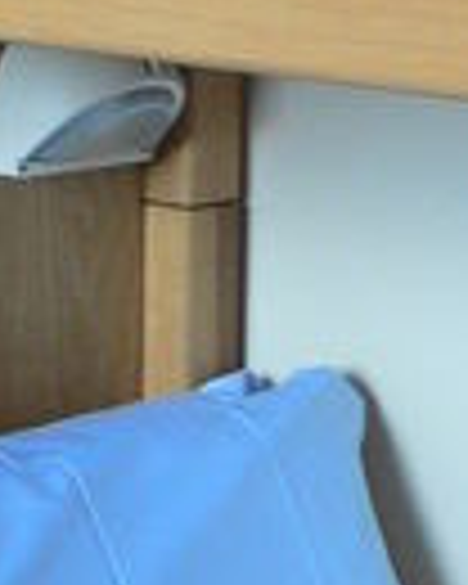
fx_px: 3826
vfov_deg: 8.7
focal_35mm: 221
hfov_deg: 6.9
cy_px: 626
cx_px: 626
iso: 125
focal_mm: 6.3
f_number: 2.8
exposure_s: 1/30
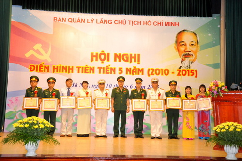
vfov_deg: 31.8
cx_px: 121
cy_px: 80
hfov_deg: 46.5
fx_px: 282
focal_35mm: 42
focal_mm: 28
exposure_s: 1/60
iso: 1000
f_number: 5.6
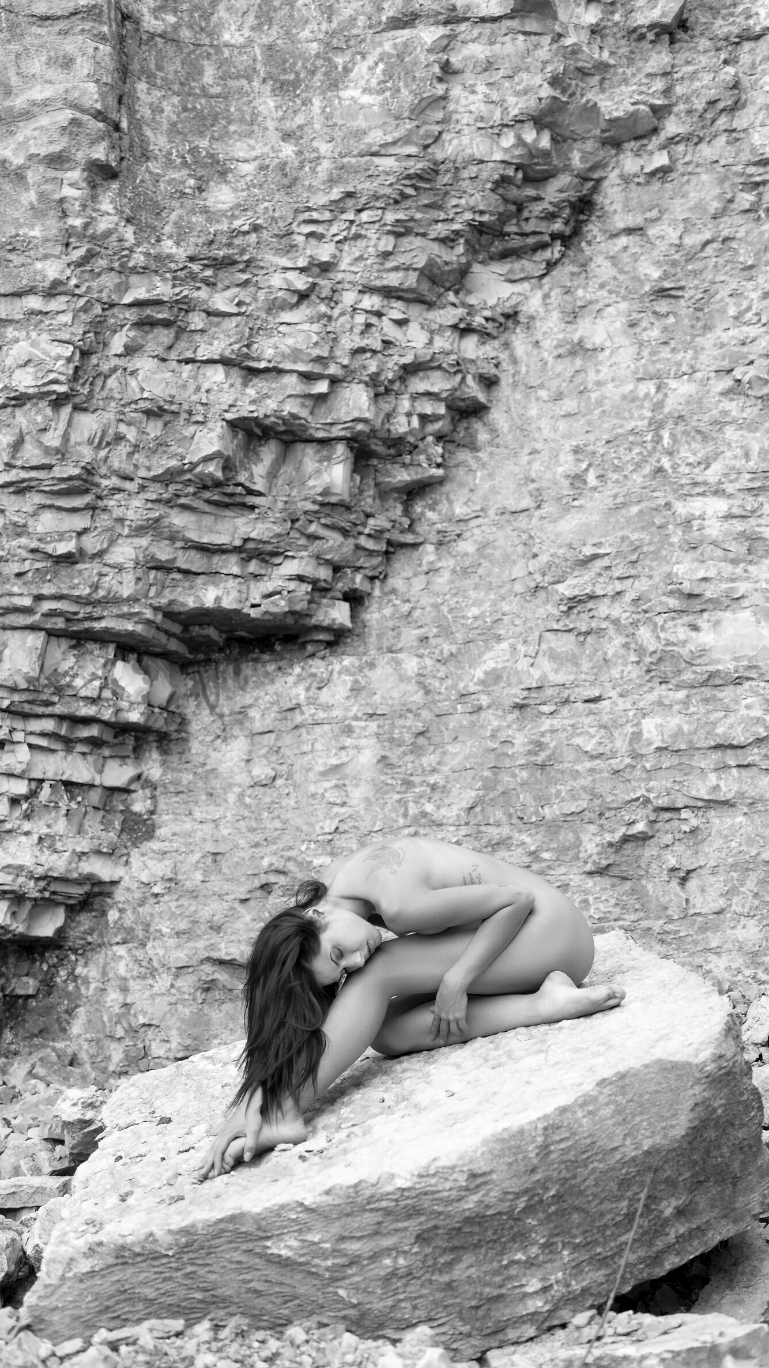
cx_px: 410
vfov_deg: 39.2
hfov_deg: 22.6
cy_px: 689
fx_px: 1922
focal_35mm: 53
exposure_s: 1/200
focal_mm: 50
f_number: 2.5
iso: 100
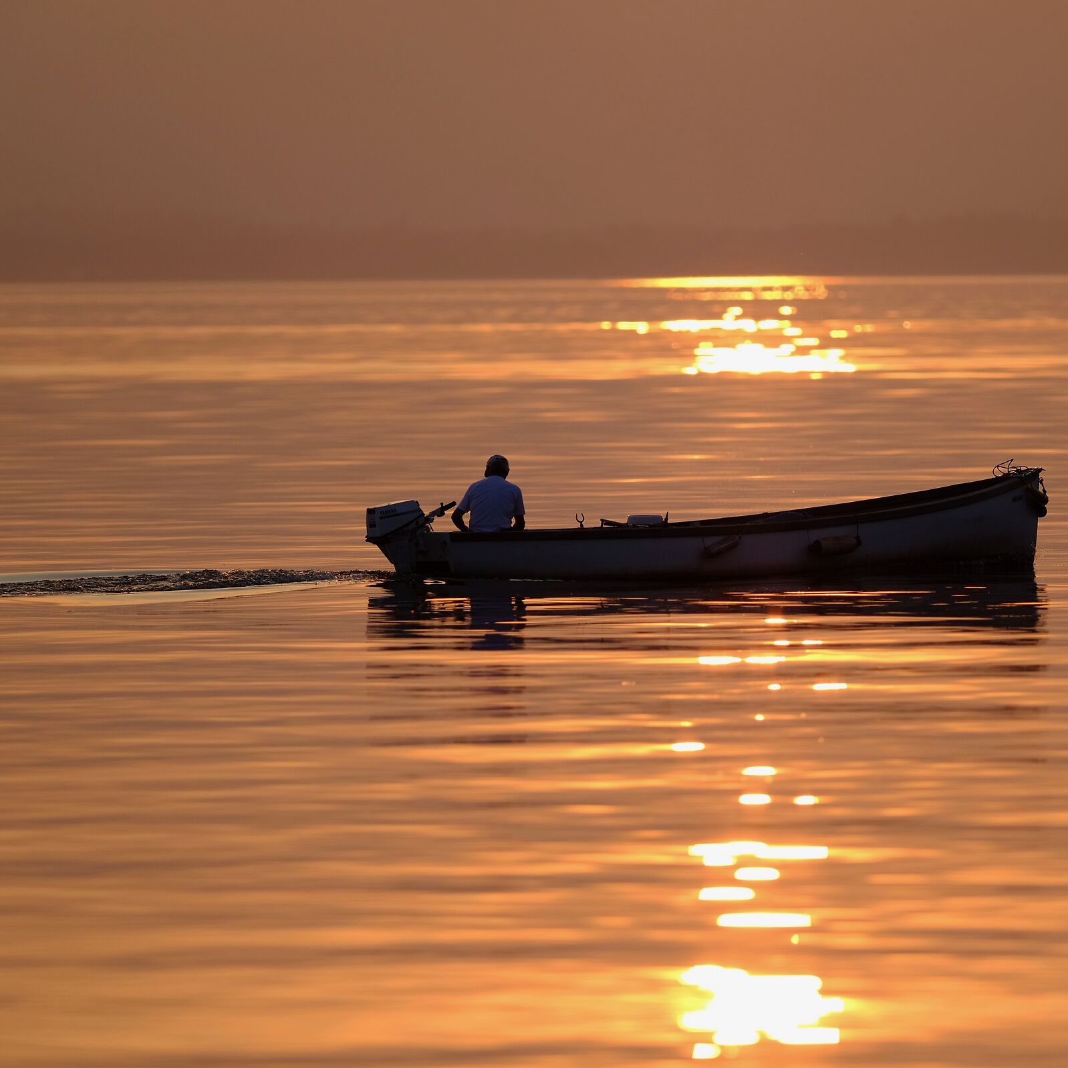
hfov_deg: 4.6
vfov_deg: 4.6
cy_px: 534
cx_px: 684
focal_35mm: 383
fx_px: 13369
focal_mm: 200
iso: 200
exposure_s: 1/6000
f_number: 2
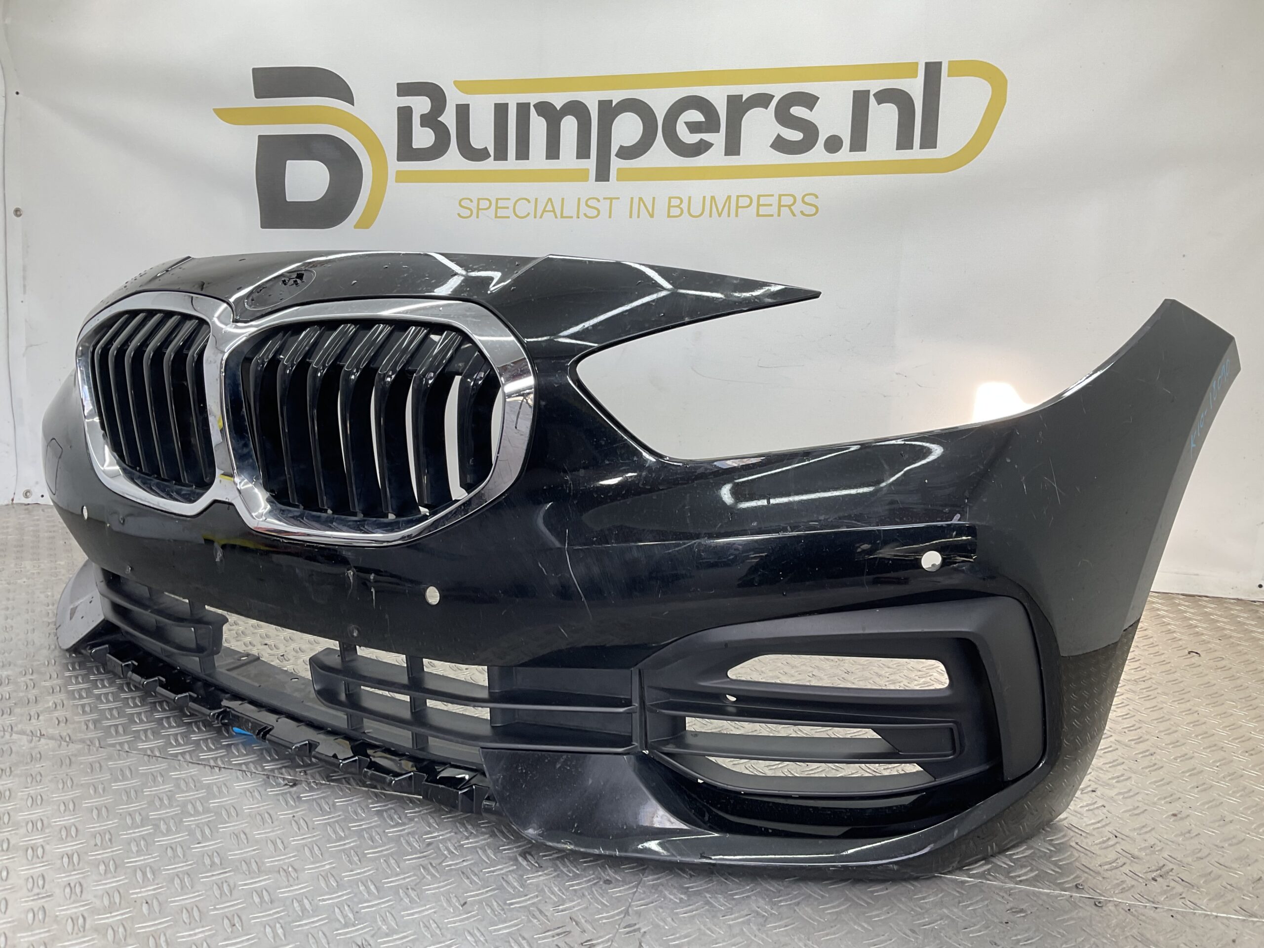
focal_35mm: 29
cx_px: 632
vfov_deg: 48.2
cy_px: 474
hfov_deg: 61.7
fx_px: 1059
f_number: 1.8
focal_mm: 3
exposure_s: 1/120
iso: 20
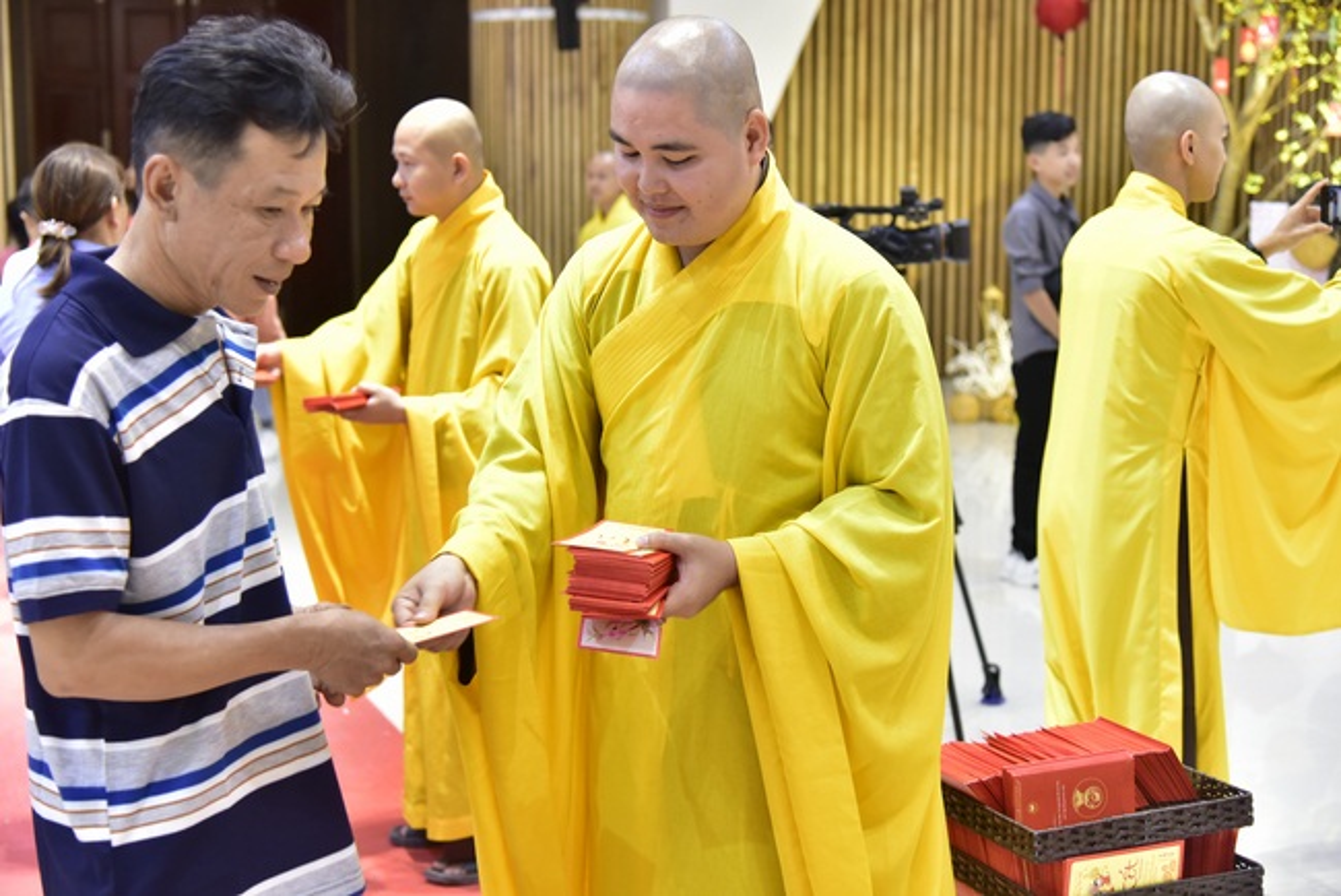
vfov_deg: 26.0
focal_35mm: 52
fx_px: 1938
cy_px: 448
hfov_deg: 38.2
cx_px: 670
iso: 1600
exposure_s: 1/60
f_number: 4
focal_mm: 52
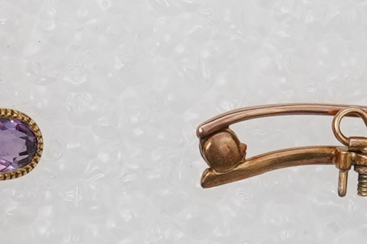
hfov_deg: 6.5
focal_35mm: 309
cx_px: -281
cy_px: 44
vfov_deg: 4.4
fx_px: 3150
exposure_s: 1/100
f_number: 20
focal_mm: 30
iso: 500
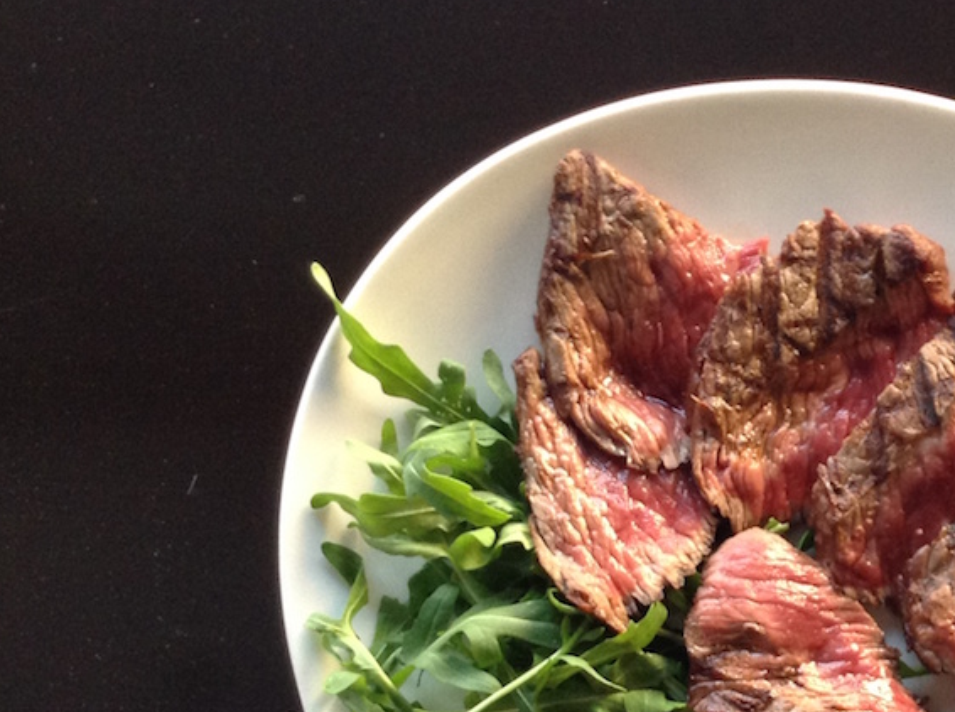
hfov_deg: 26.6
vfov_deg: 20.6
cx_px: 906
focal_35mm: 70
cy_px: 602
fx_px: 1927
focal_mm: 3.3
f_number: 2.4
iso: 80
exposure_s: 1/25
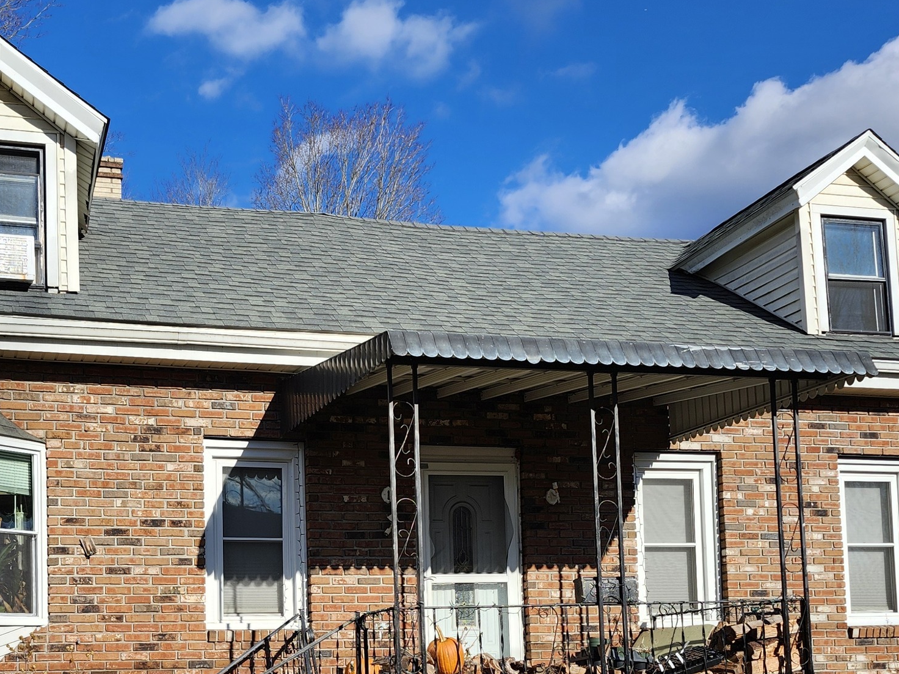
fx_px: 1247
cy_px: 561
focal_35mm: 48
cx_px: 316
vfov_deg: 29.4
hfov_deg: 39.3
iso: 25
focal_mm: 5.54
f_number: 1.8
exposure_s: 1/1654
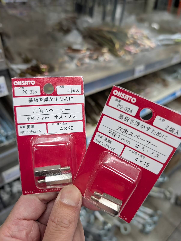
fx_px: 167
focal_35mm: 24
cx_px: 90
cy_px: 120
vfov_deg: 71.5
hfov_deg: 56.9
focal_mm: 6.9
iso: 318
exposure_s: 1/120
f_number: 1.68
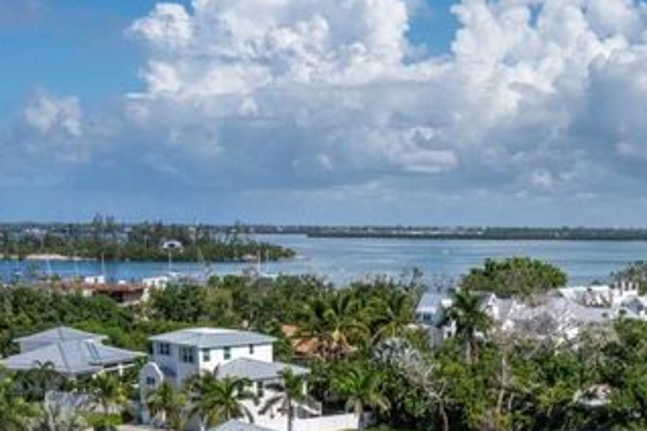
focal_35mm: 62
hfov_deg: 31.0
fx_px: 1114
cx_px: 577
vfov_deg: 21.2
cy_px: 426
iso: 100
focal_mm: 10.26
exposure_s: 1/1250
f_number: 8
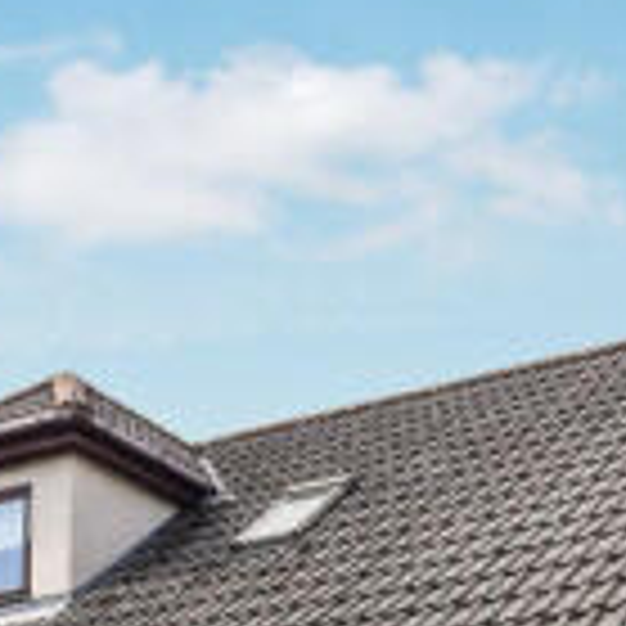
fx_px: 1228
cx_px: 435
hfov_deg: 28.4
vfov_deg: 23.4
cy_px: 921
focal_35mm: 60
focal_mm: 10
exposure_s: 1/320
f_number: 9
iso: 200
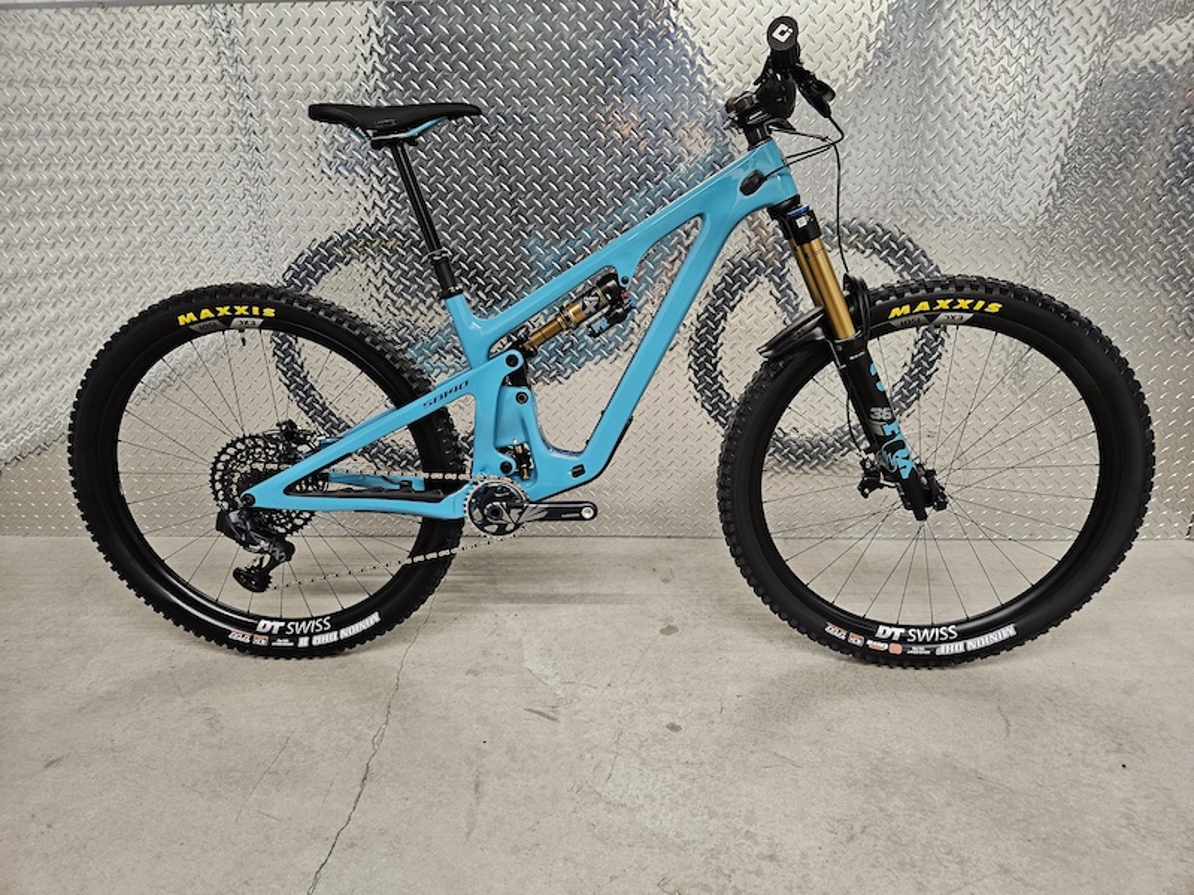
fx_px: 793
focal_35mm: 23
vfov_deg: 58.9
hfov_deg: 73.9
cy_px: 448
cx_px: 597
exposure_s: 1/120
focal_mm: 5.4
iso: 320
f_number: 1.8
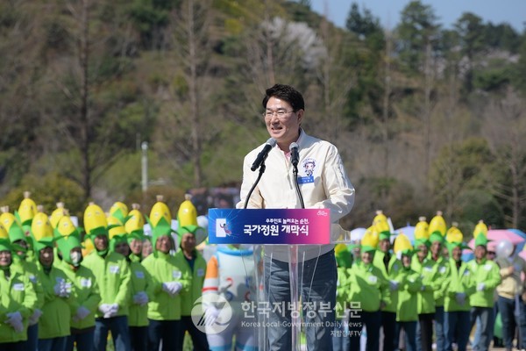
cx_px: 263
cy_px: 176
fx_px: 2630
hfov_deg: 11.4
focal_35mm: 180
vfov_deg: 7.6
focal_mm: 120
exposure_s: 1/1250
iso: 125
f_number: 4.5
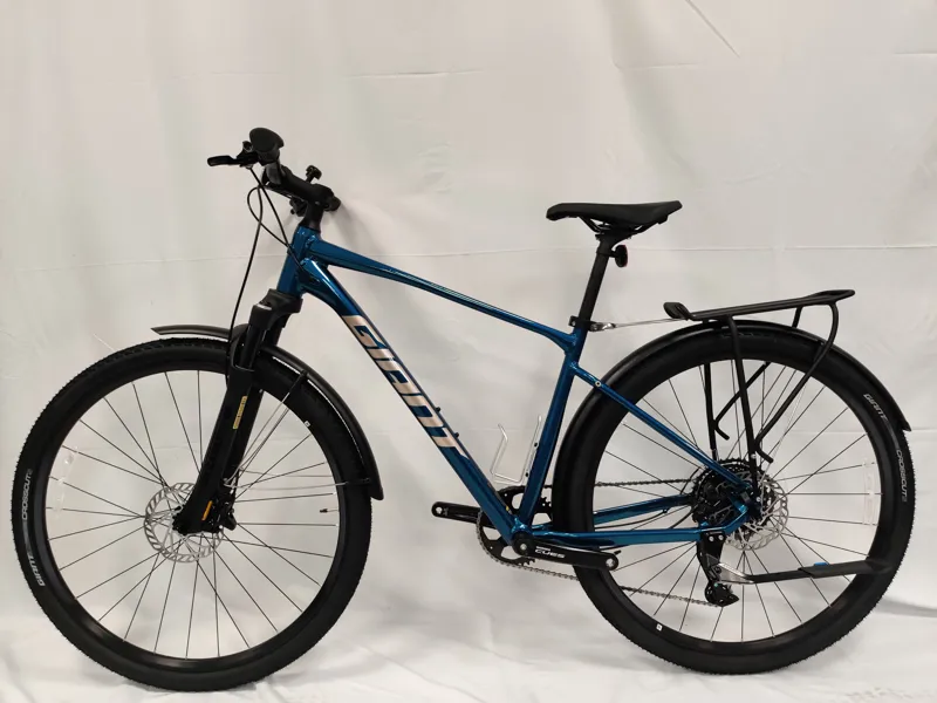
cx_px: 468
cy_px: 352
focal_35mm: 27
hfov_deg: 65.3
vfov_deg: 51.4
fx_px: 731
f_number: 1.65
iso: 640
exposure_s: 1/50
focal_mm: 4.75
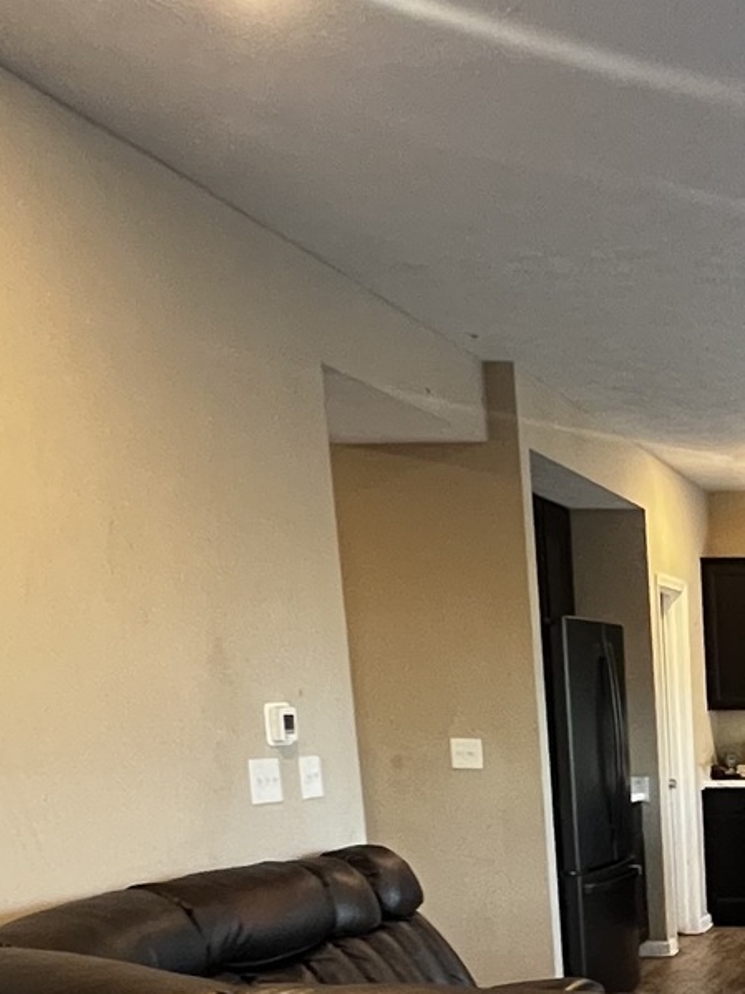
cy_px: 1022
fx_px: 1435
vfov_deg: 34.3
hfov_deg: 24.3
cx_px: 1037
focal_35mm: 50
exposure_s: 1/60
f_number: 1.8
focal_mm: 1.57
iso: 640
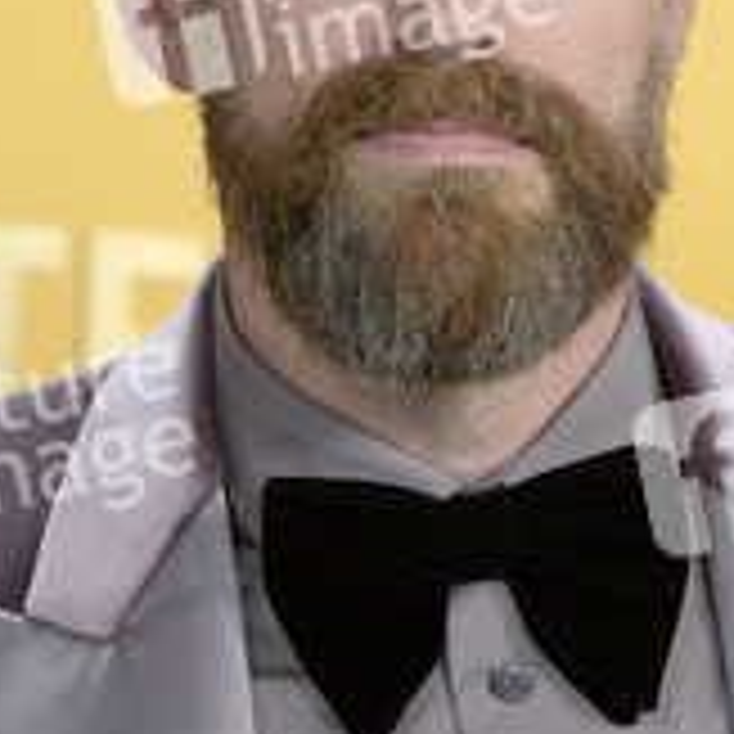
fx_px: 9260
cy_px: 225
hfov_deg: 4.5
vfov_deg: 4.5
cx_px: 457
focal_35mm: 386
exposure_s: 1/250
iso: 2500
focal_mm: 185
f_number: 5.6
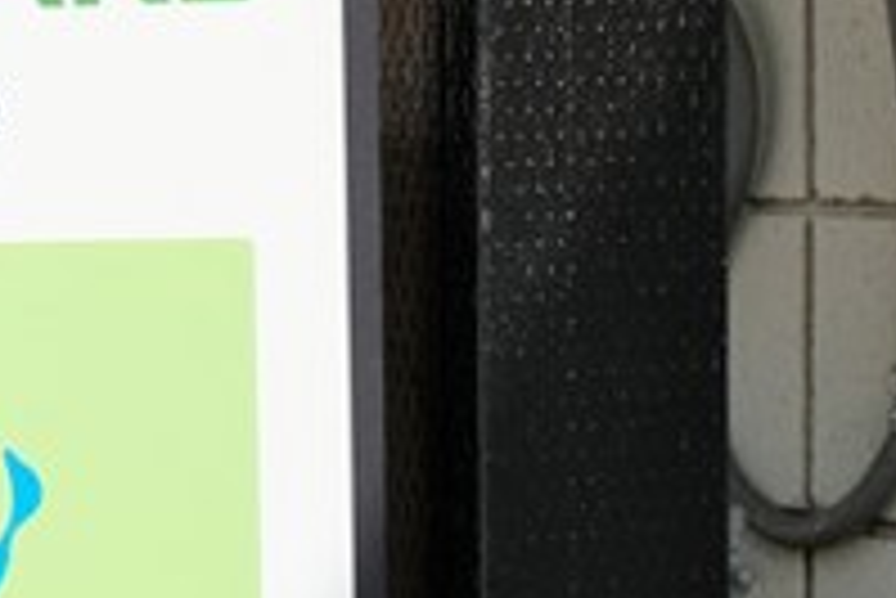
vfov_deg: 7.6
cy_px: 277
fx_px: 4483
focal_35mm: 180
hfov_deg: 11.3
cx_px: -50
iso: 320
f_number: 5.6
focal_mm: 23.5
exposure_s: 1/500
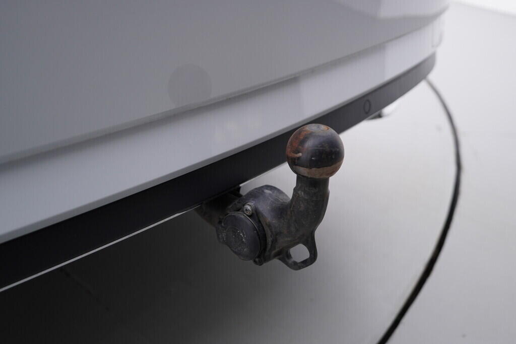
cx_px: 258
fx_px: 516
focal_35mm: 36
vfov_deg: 36.9
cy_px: 172
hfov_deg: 53.1
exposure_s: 1/50
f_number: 3.2
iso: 125
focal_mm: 24
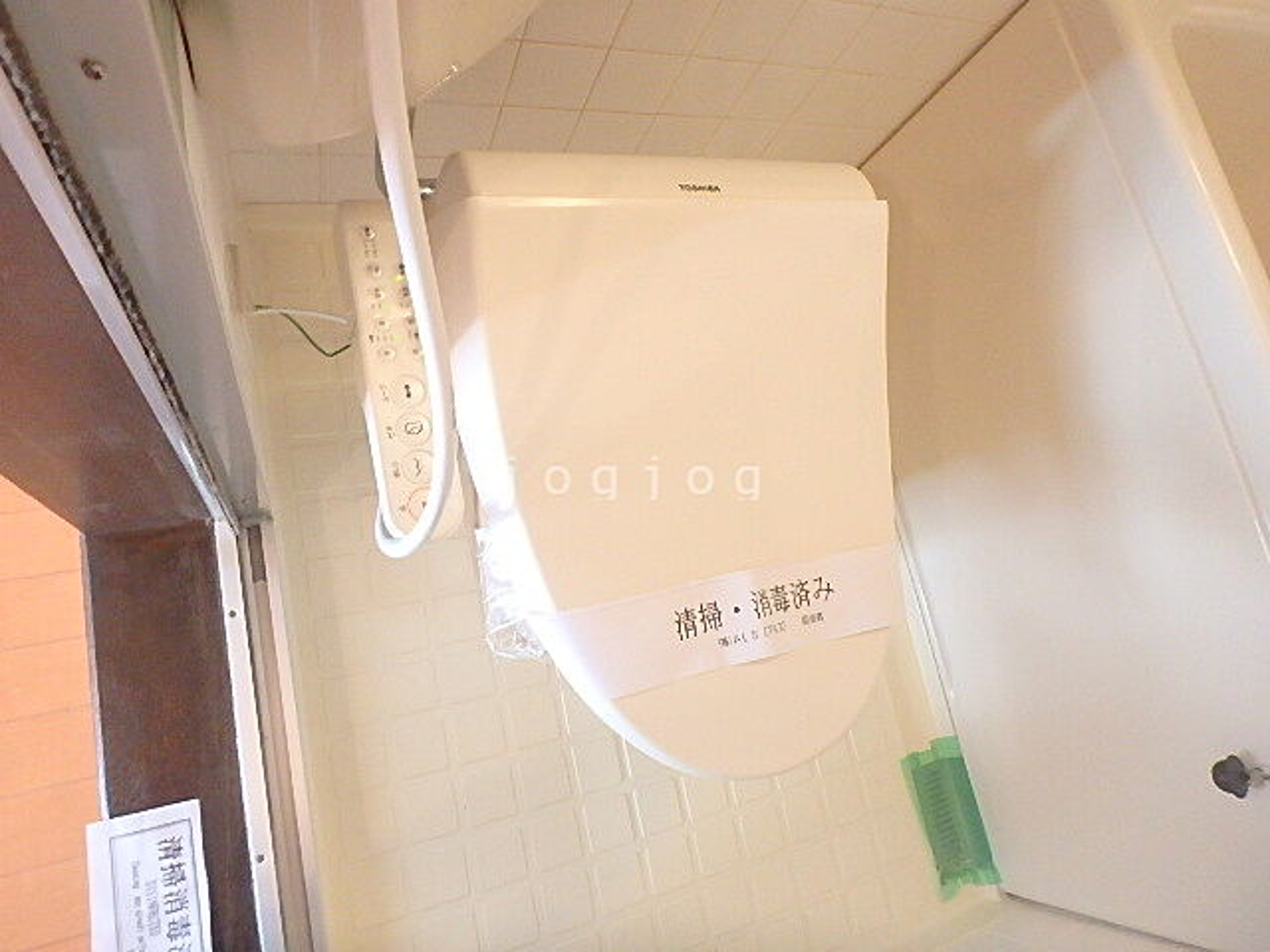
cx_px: 635
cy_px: 476
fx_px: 770
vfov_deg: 63.4
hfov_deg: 79.0
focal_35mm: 21
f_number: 3.5
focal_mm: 3.7
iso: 800
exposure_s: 1/30
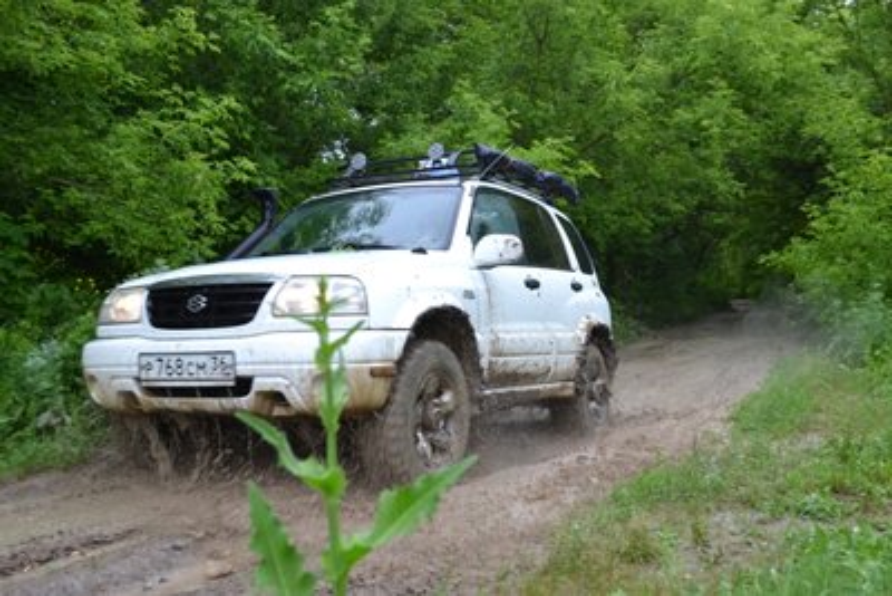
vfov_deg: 36.9
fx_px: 892
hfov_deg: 53.1
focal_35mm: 36
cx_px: 446
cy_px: 298
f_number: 5.6
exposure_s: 1/125
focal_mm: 24
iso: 400
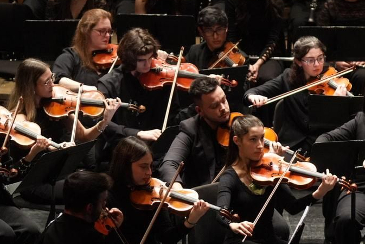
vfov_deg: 4.1
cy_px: 102
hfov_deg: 6.2
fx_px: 3377
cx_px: 294
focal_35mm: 333
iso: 3200
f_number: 4
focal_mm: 140
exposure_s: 1/250
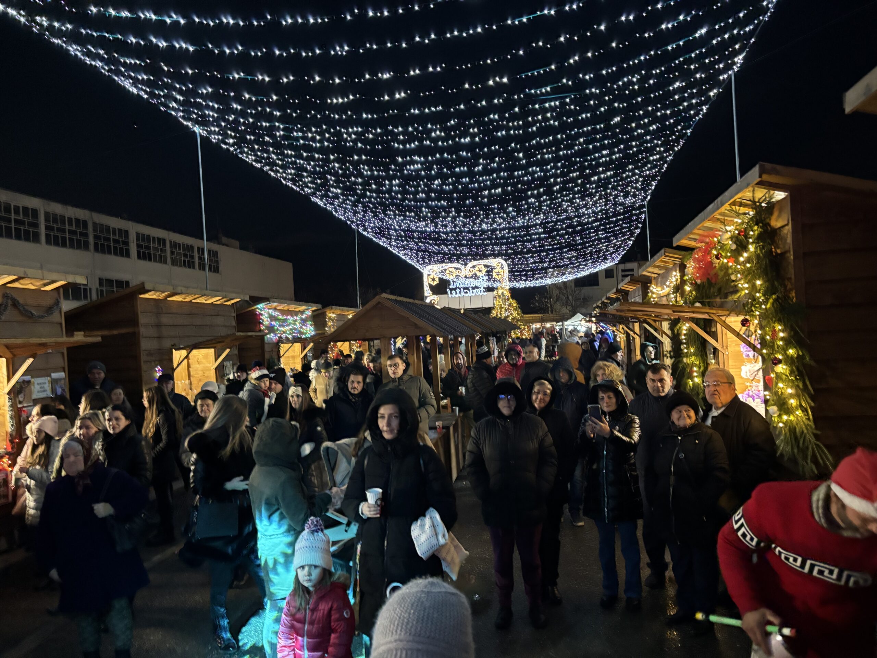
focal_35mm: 26
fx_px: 659
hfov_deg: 67.3
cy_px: 329
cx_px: 438
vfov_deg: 53.1
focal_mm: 5.96
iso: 640
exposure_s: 1/25
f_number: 1.6
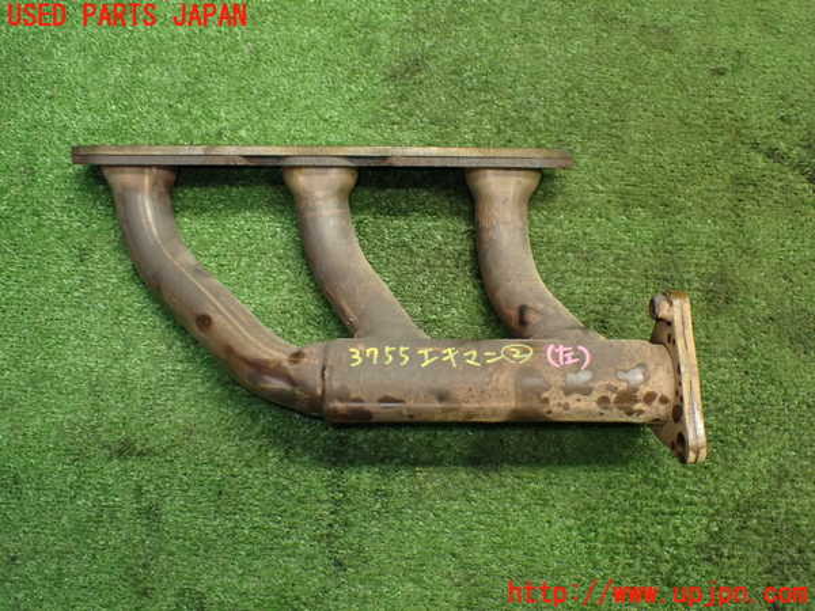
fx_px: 706
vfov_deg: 46.8
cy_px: 306
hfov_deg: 60.0
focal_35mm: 30
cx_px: 408
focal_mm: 5.4
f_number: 2.3
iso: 800
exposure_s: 1/80
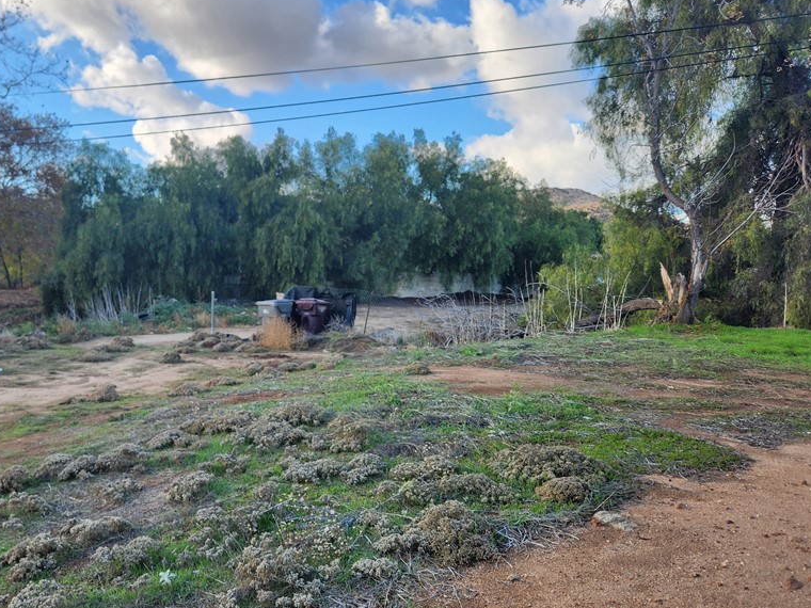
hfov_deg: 57.2
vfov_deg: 45.4
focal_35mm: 31
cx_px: 279
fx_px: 726
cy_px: 325
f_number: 1.8
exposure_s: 1/423
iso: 20
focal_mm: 5.4
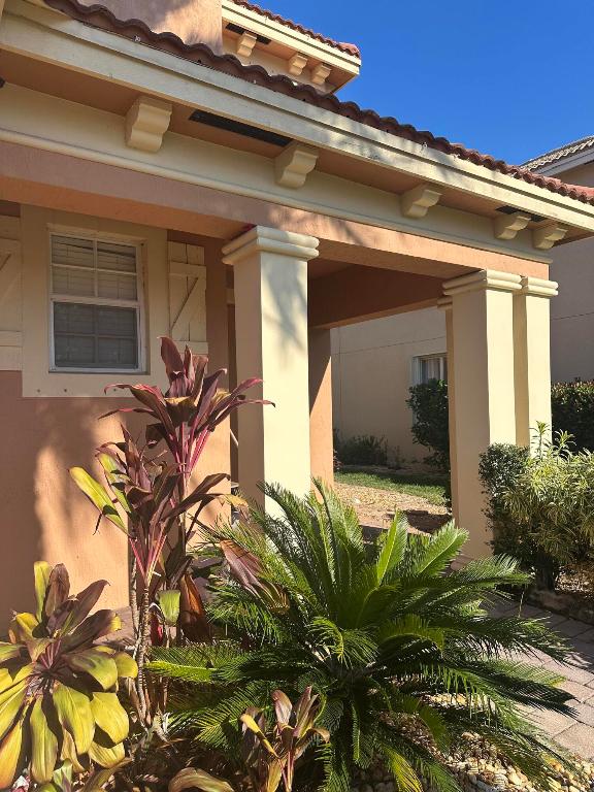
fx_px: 549
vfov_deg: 71.6
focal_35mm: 24
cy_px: 396
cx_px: 297
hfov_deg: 56.8
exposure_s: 1/3597
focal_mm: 6.86
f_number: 1.78
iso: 80
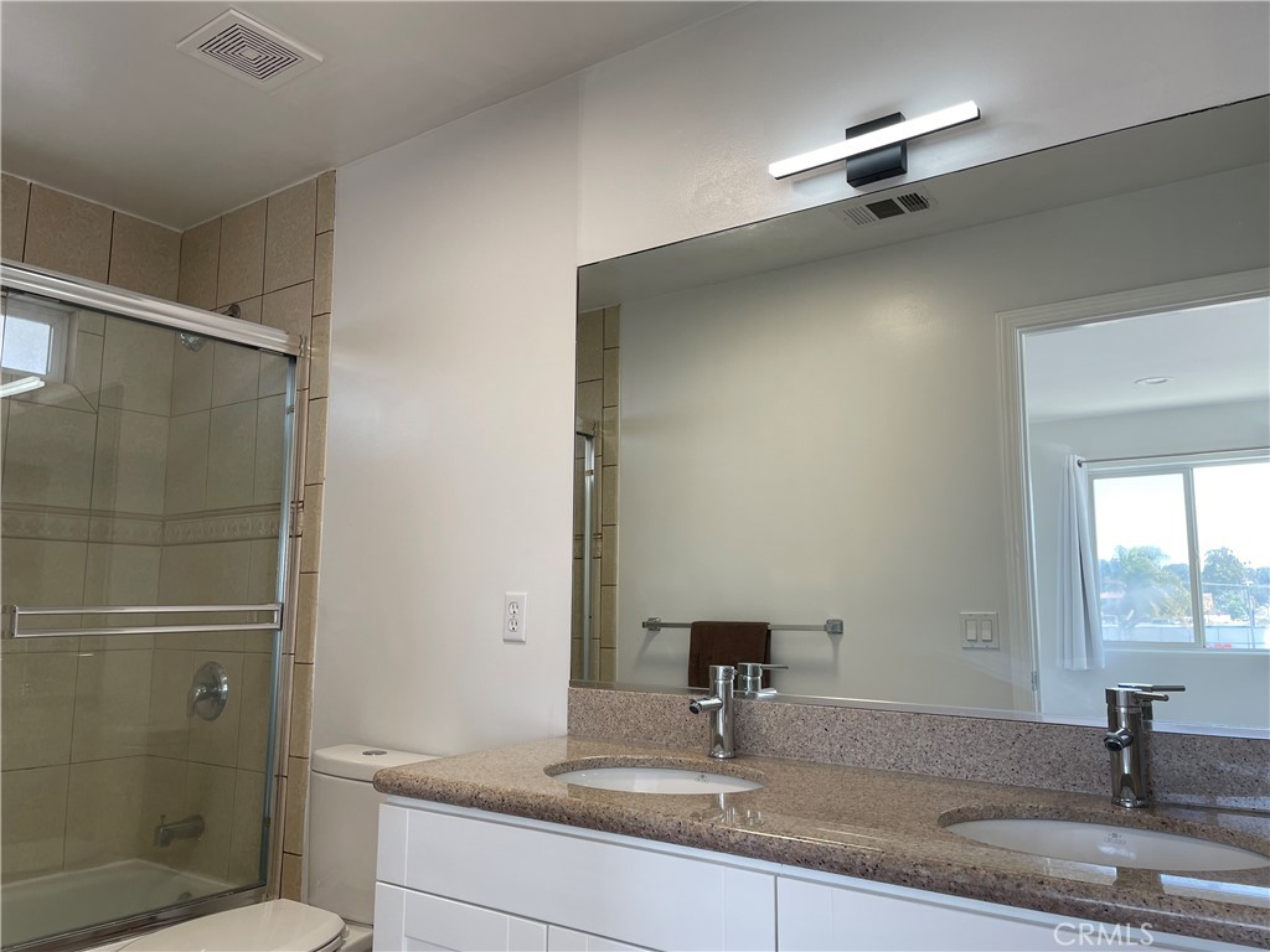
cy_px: 476
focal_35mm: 26
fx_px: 954
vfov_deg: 53.1
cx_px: 635
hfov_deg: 67.3
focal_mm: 4.2
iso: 32
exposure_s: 1/120
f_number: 1.6
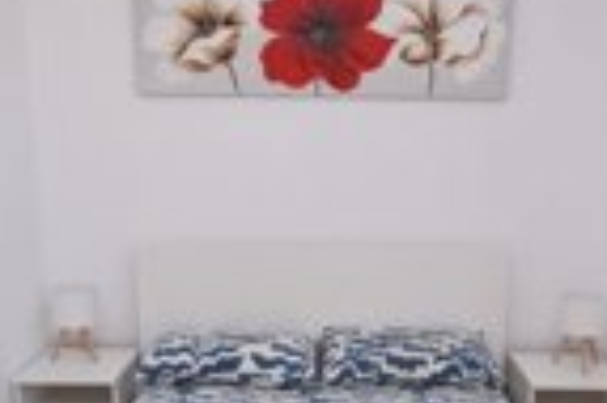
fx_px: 707
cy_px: 297
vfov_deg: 31.3
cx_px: 331
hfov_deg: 46.4
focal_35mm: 42
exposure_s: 1/250
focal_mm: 10
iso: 220
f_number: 5.6
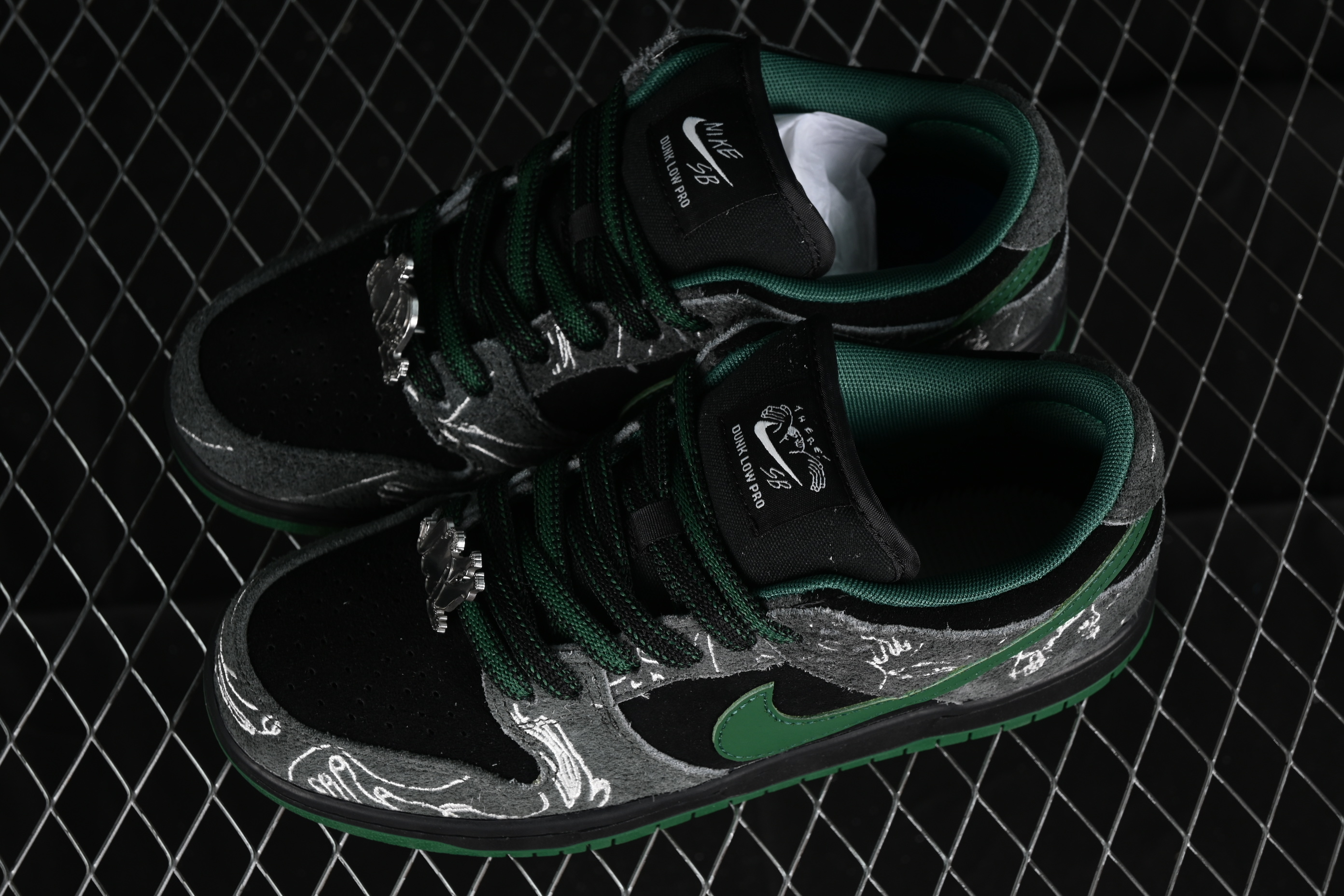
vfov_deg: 18.2
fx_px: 2800
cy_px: 448
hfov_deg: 27.0
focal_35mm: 75
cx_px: 672
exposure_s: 1/50
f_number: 6.3
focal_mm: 50
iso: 160
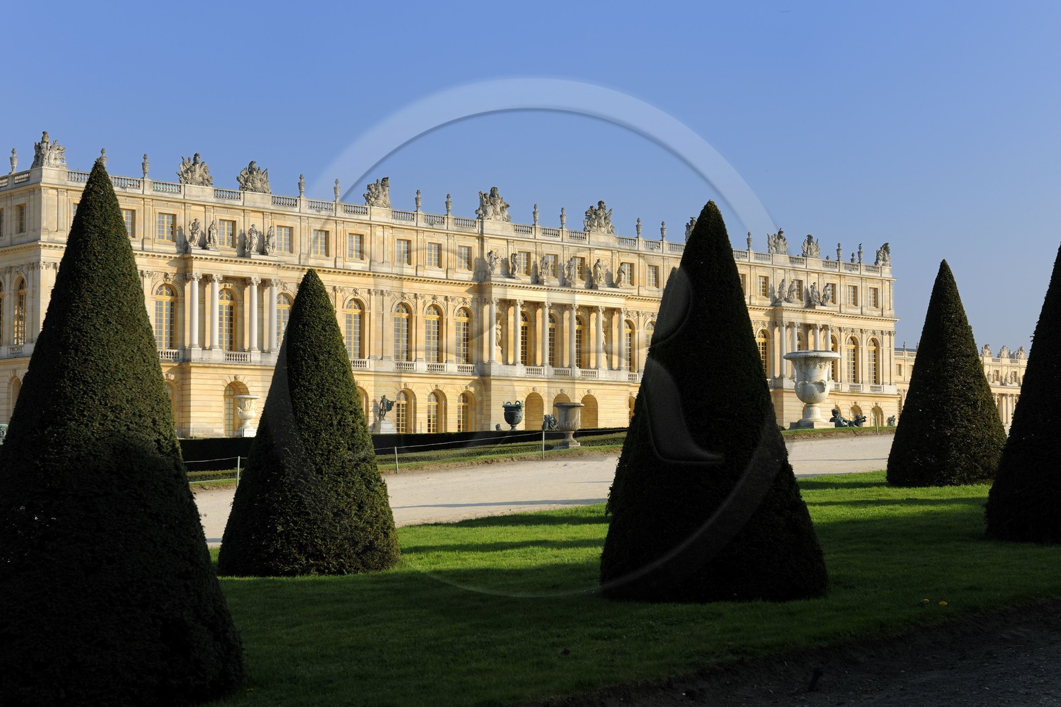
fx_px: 1709
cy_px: 354
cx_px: 530
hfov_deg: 34.5
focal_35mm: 58
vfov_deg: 23.4
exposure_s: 1/160
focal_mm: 58
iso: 100
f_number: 8
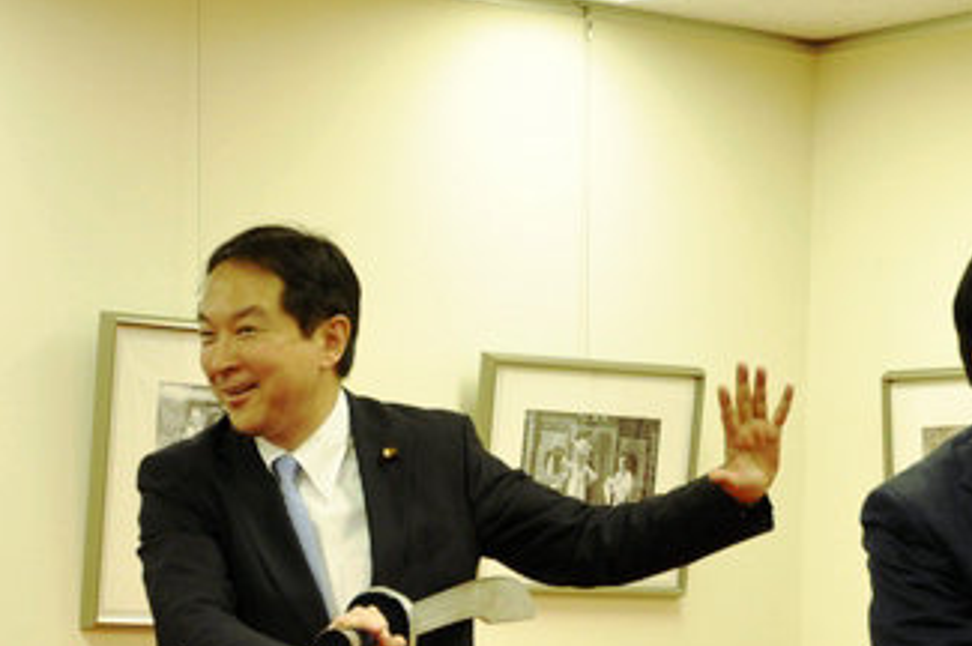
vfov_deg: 9.3
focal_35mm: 145
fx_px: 3921
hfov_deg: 14.1
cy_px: 840
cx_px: 458
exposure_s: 1/30
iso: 400
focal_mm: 35
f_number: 5.6
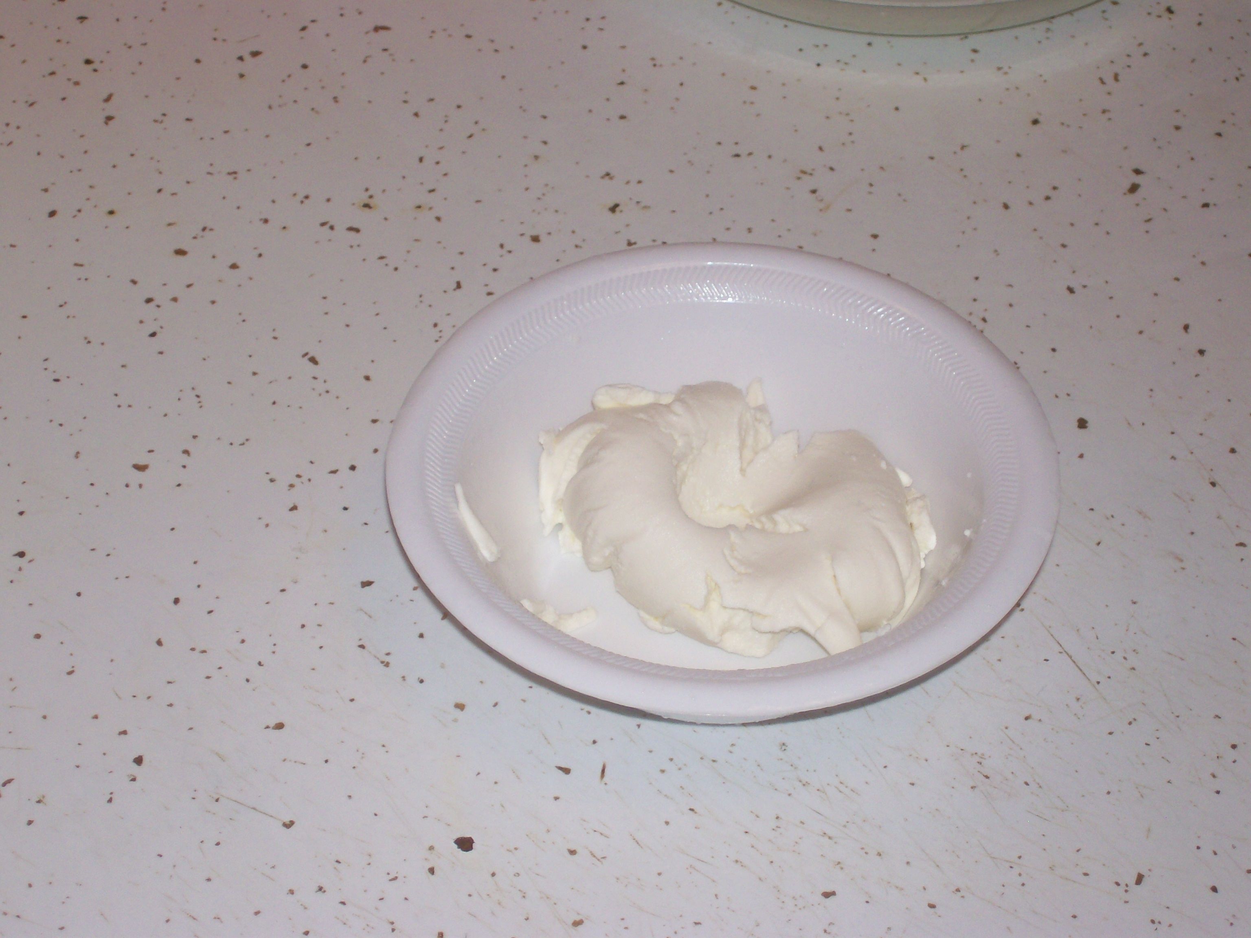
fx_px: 3144
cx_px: 626
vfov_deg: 17.0
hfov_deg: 22.5
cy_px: 469
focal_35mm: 87
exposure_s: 1/64
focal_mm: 14.3
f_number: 2.7
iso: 80
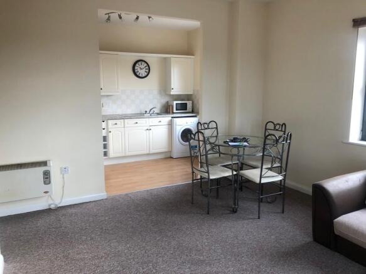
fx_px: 296
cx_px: 183
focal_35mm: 28
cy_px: 137
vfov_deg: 49.7
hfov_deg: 63.5
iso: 20
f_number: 1.8
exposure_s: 1/40
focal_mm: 3.99
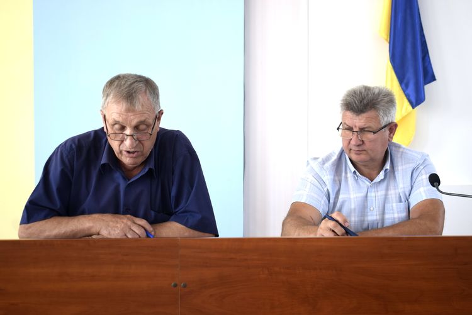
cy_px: 158
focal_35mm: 60
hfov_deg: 33.4
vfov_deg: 22.7
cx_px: 236
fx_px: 787
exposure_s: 1/125
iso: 400
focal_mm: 40
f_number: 5
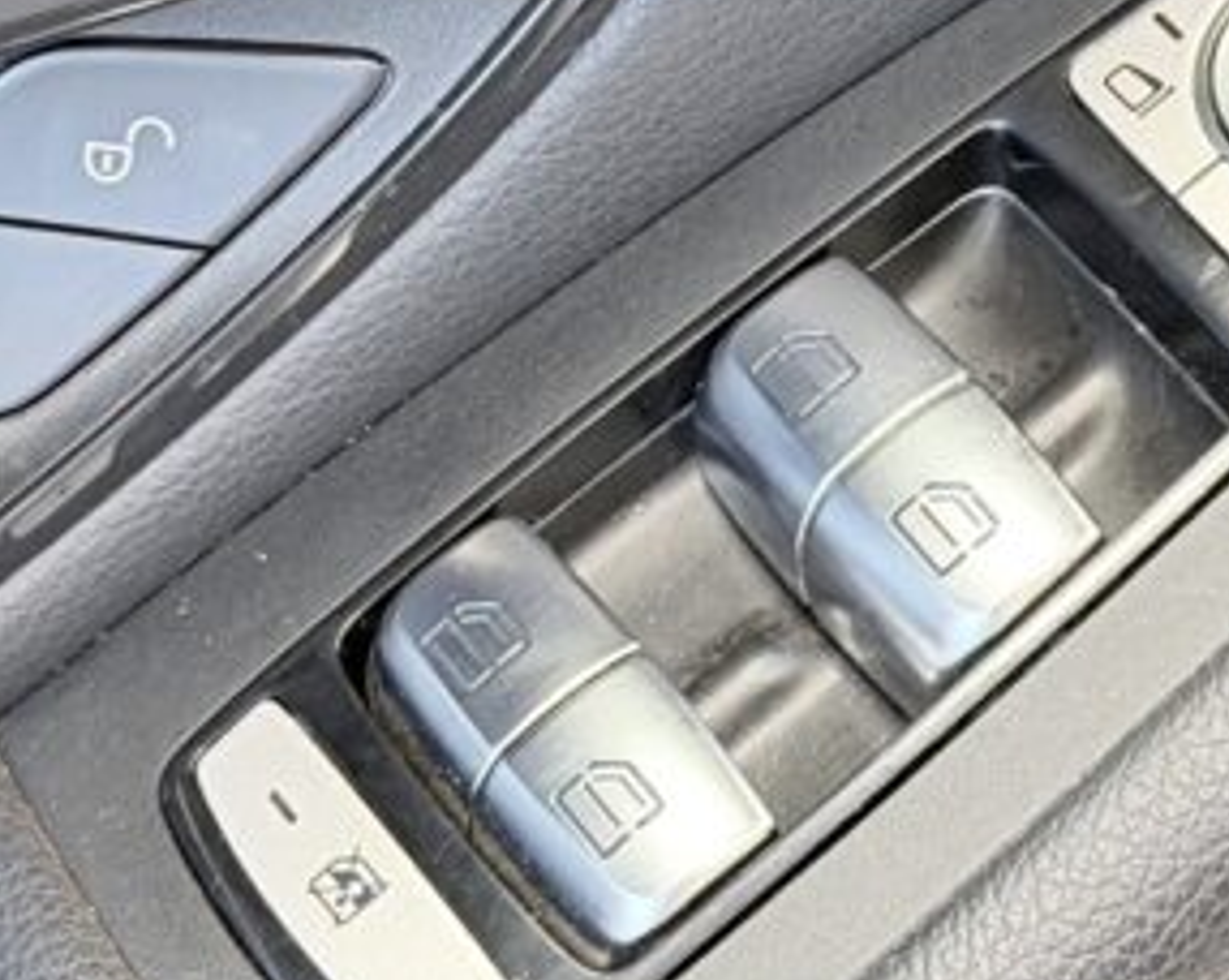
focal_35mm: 168
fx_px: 6102
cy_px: 4
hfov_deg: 11.5
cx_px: 954
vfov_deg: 9.1
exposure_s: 1/33
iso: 400
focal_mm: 6.76
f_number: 1.78
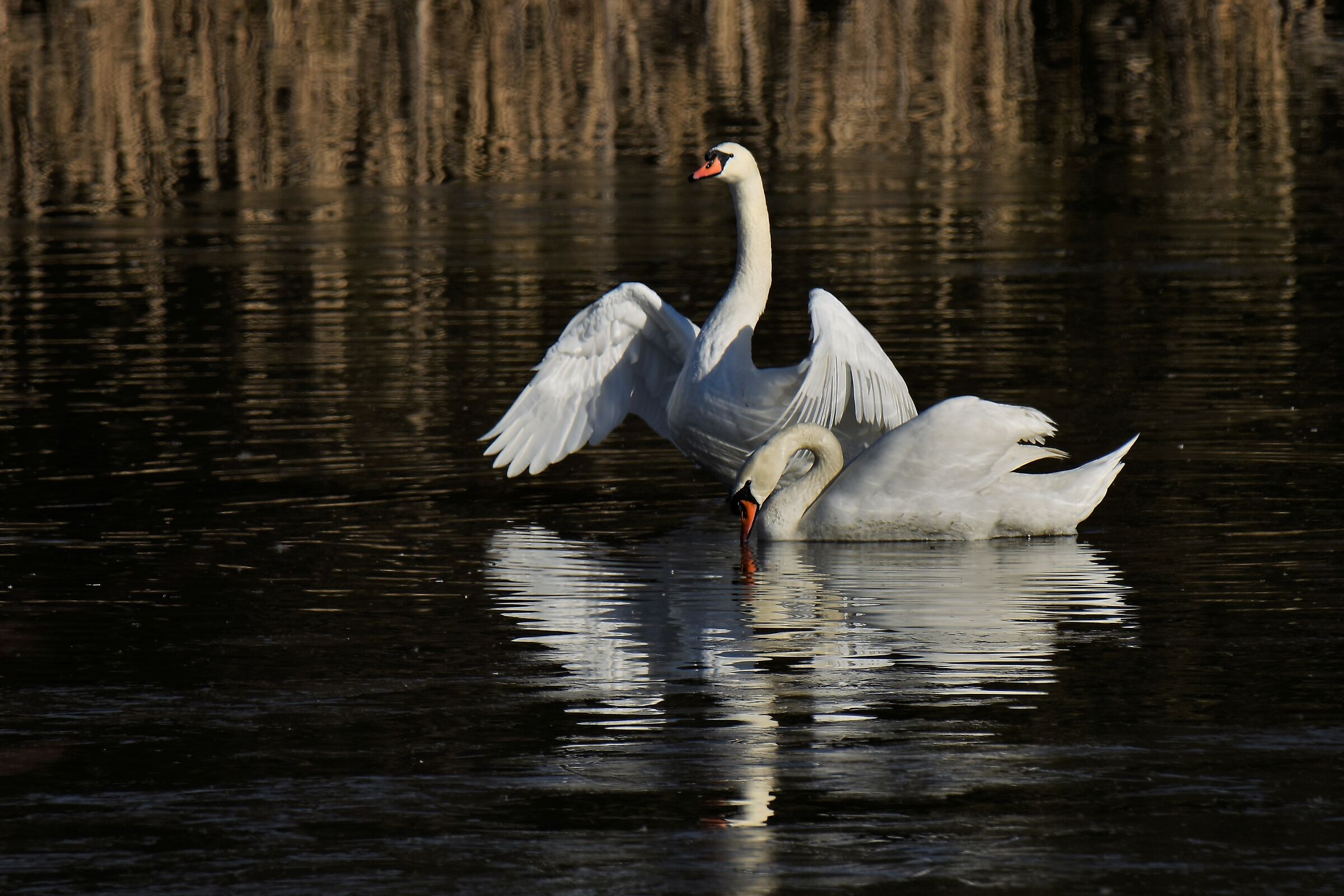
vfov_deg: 1.5
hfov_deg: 2.3
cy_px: 448
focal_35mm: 900
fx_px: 33597
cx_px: 672
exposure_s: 1/1000
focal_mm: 600
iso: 100
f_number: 6.3
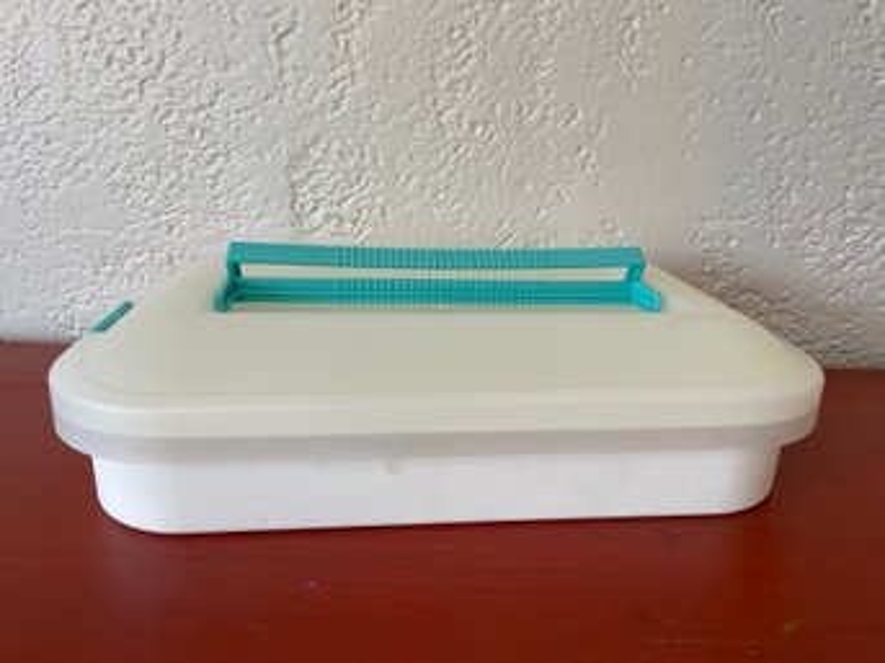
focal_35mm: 26
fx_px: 664
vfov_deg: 53.0
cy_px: 332
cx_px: 442
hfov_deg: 67.3
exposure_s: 1/120
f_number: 1.6
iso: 64
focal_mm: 4.2
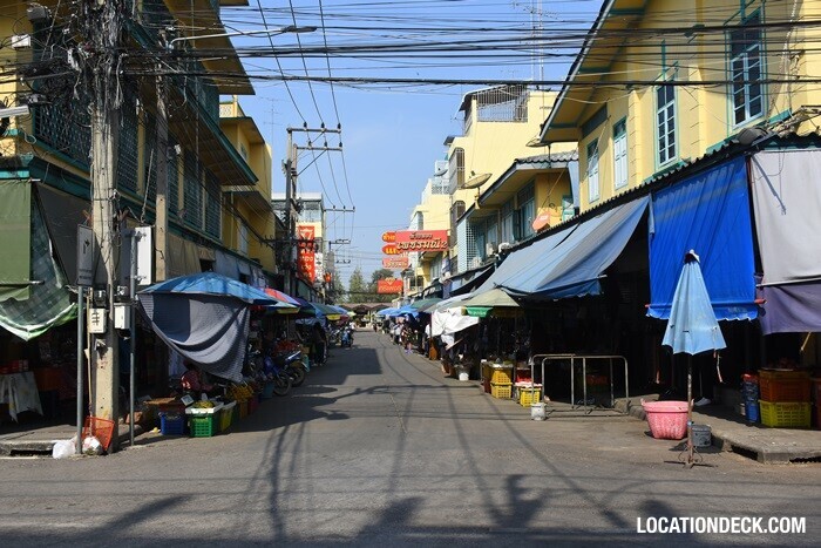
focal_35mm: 33
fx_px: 753
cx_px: 410
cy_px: 274
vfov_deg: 40.0
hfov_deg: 57.2
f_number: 7.1
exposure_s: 1/800
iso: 250
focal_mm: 22
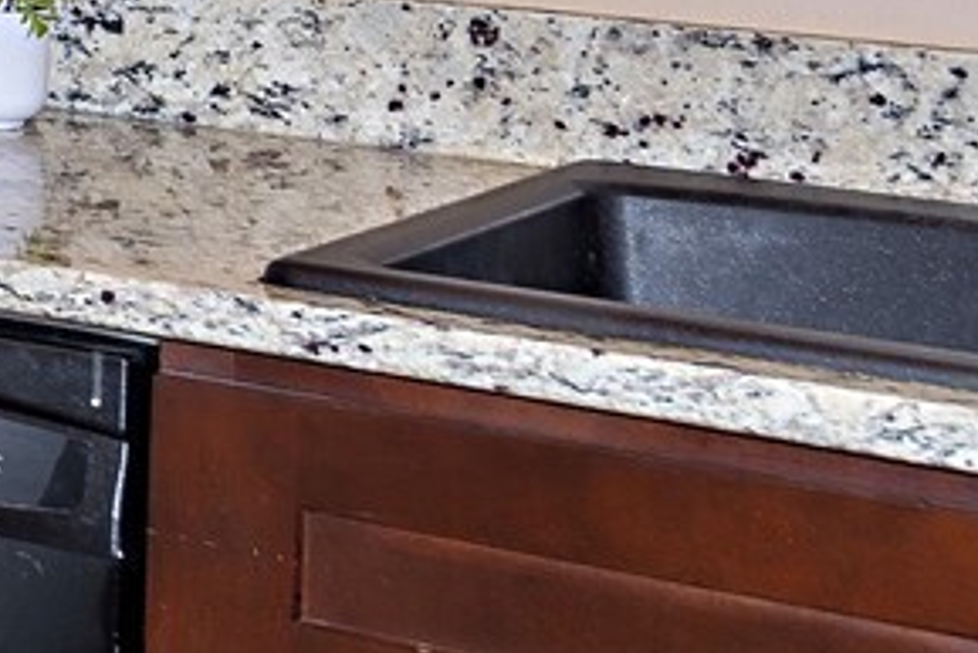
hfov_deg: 12.0
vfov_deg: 10.4
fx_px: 3506
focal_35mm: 129
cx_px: -1541
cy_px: -188
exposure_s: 1/60
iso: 200
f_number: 5
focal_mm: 22
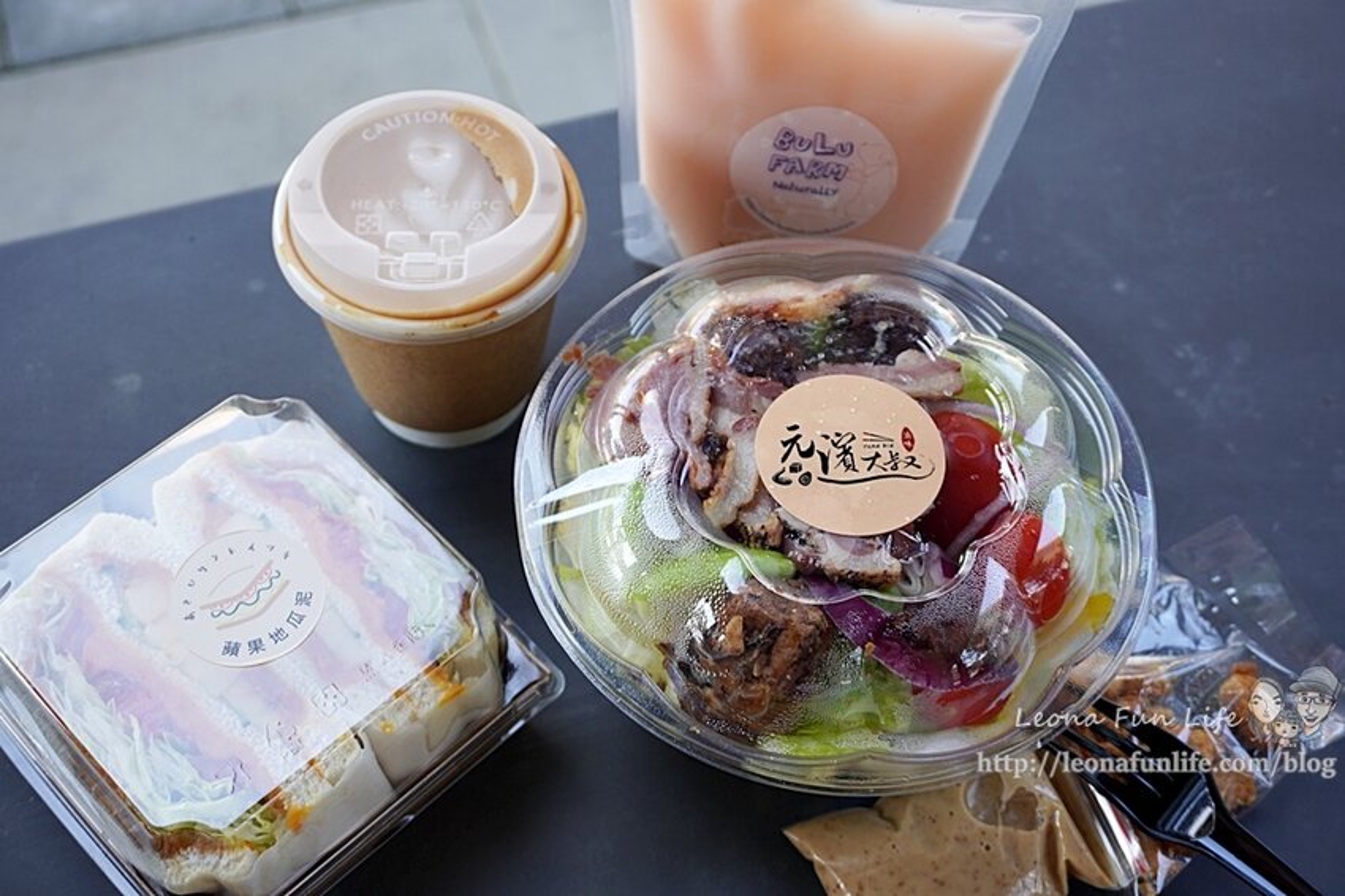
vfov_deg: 31.9
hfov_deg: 46.4
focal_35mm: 42
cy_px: 448
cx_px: 672
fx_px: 1568
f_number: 4.5
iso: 100
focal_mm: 28
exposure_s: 1/60
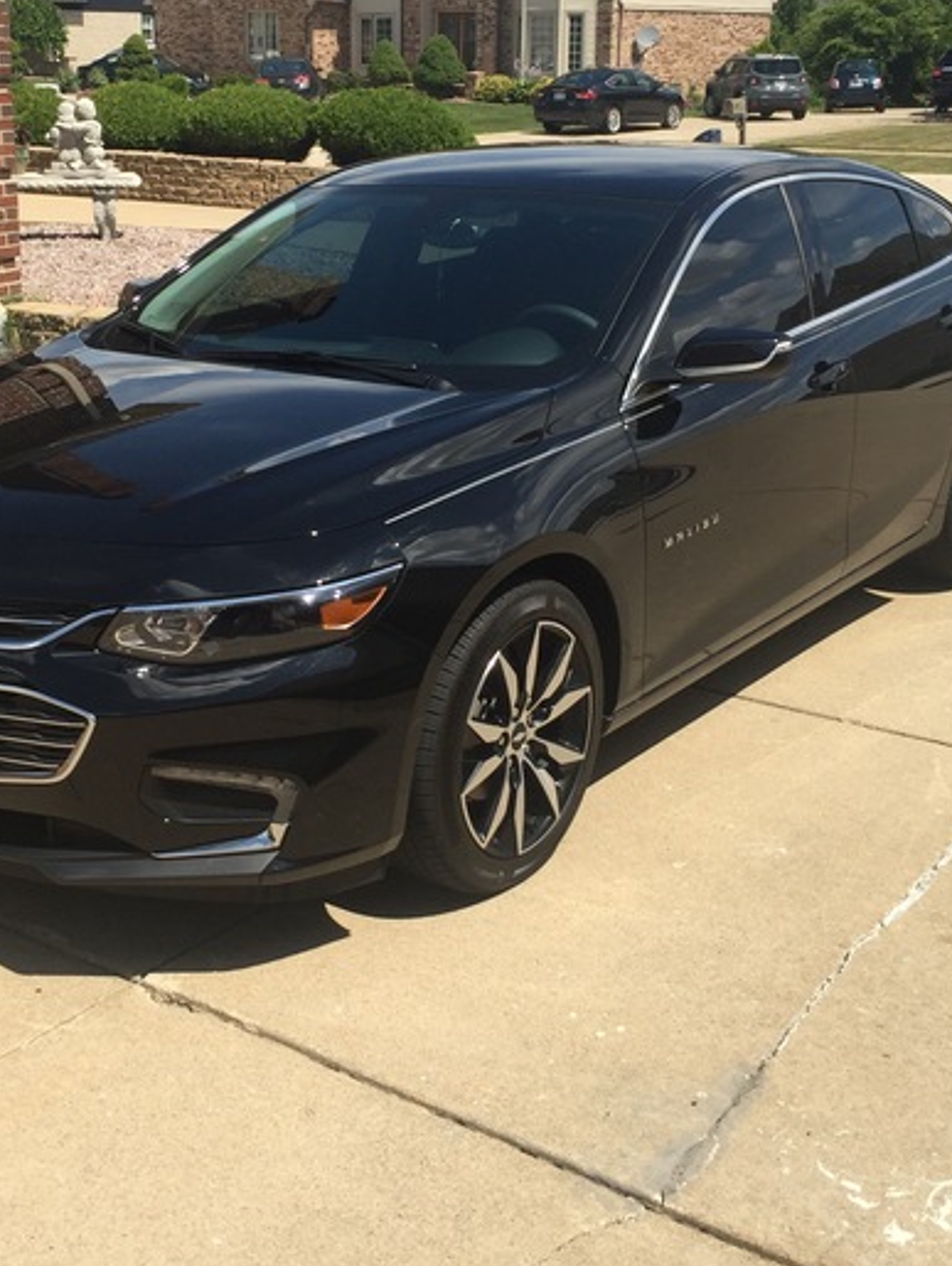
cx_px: 396
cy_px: 488
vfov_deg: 39.4
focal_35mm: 48
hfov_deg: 30.2
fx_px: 1758
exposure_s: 1/2083
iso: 32
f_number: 2.2
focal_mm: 4.15
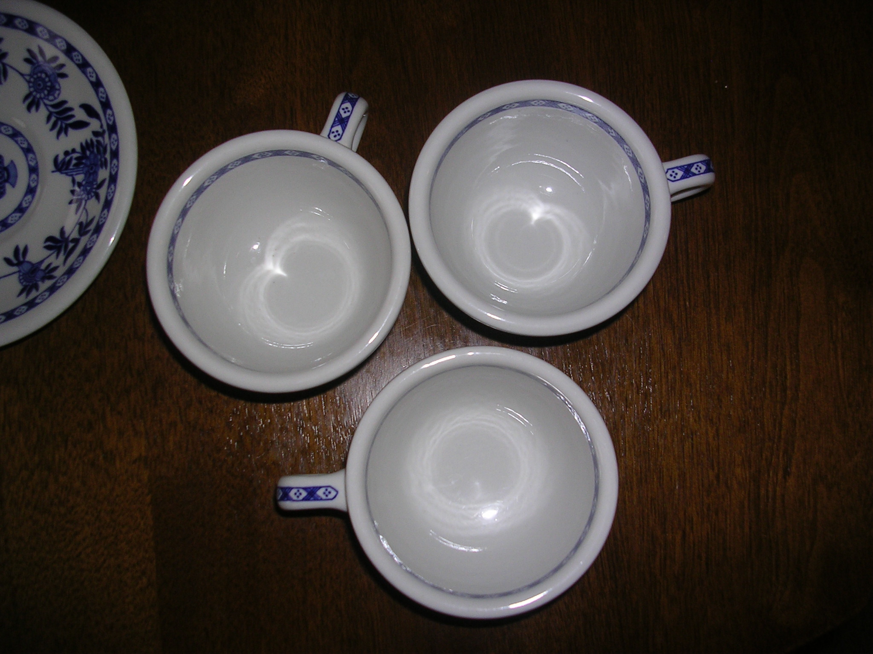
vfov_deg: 37.7
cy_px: 327
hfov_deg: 49.0
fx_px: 958
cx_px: 436
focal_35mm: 38
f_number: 2.8
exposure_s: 1/60.1
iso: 50
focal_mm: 5.8
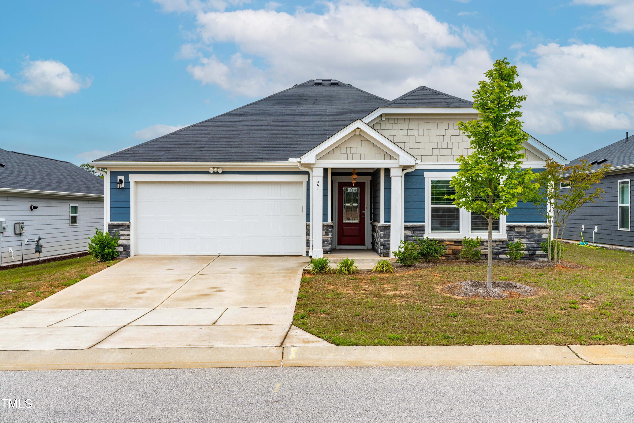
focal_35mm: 35
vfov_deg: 37.9
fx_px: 616
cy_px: 212
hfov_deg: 54.4
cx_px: 317
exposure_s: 1/160
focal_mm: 35
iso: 100
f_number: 8
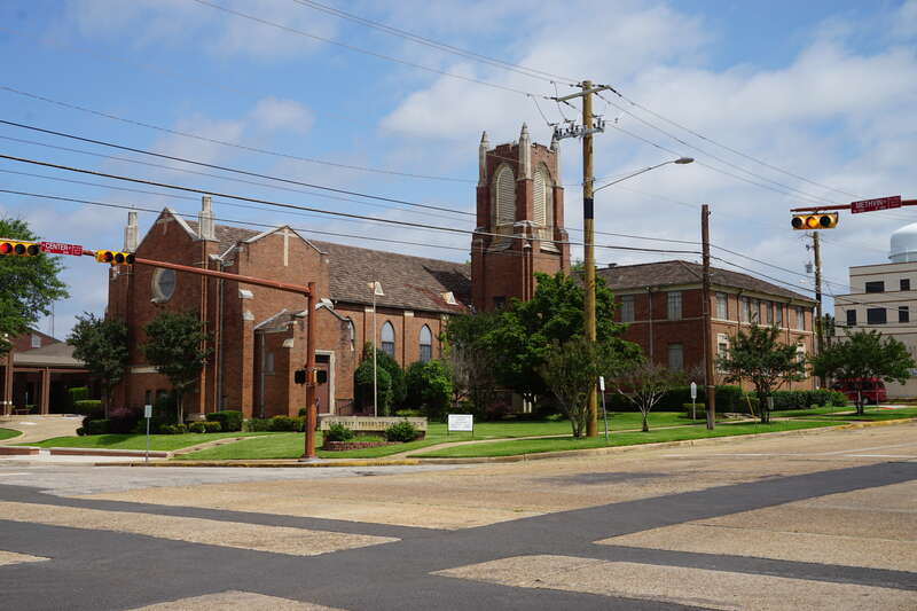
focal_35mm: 42
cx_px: 458
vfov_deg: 31.9
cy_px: 306
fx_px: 1070
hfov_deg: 46.4
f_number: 11
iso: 100
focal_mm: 28
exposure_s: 1/200
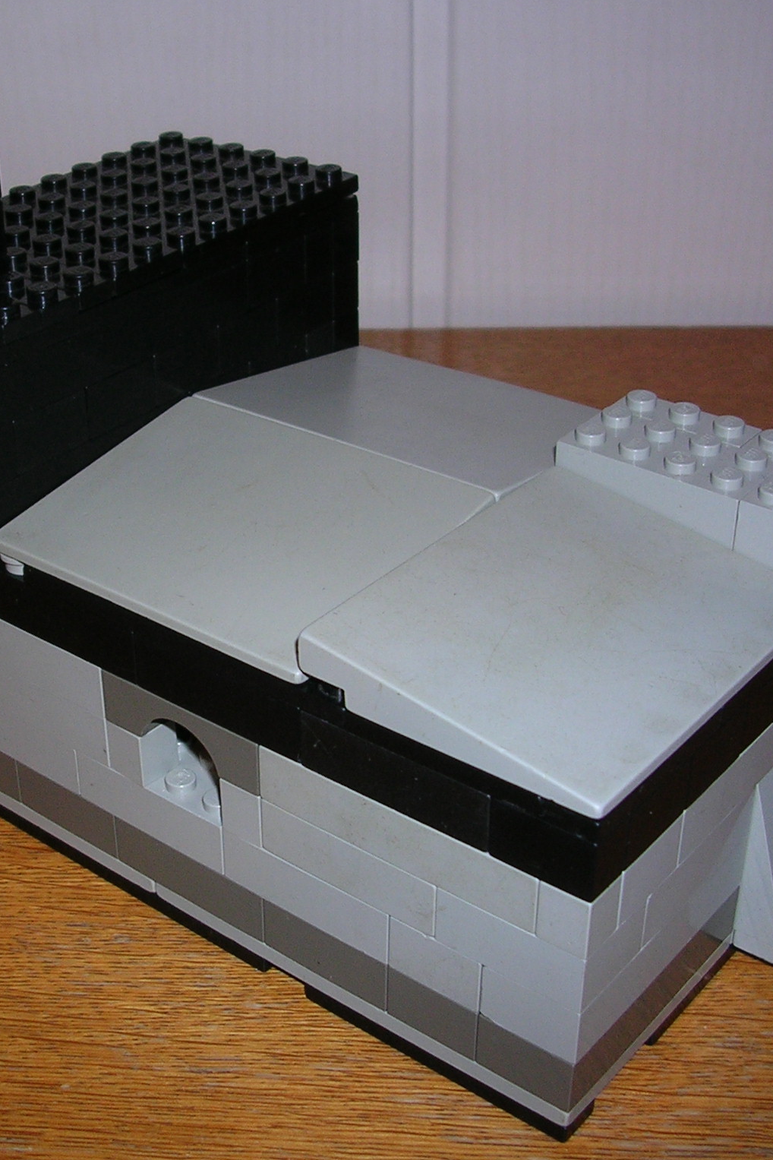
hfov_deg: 25.2
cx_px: 200
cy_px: 580
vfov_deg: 37.5
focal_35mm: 53
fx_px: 1707
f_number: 2.8
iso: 50
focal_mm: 5.8
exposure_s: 1/60.1
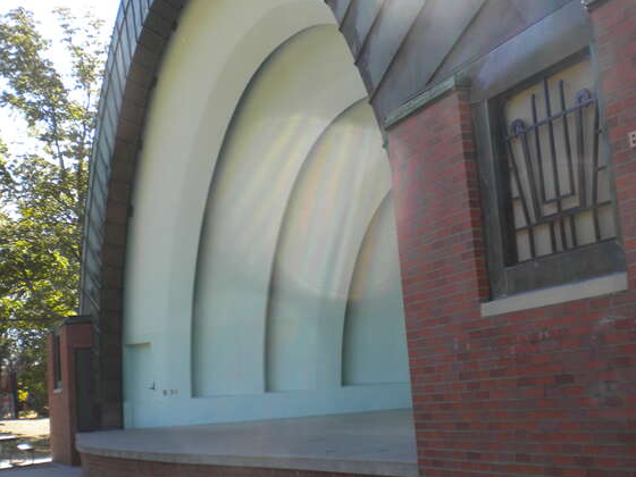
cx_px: 308
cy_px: 221
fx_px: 919
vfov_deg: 29.1
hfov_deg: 38.2
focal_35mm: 50
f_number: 4.6
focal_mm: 6.3
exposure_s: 1/165
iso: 80
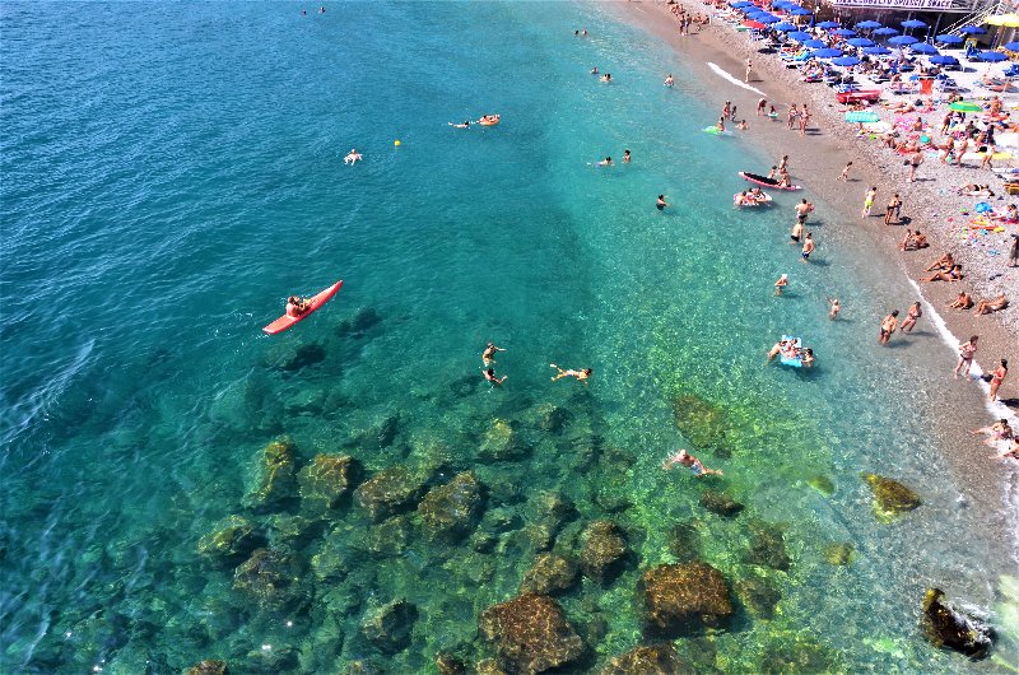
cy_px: 338
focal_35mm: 27
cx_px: 510
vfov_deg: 47.7
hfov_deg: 67.5
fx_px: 763
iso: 250
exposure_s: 1/60
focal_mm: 18
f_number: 10
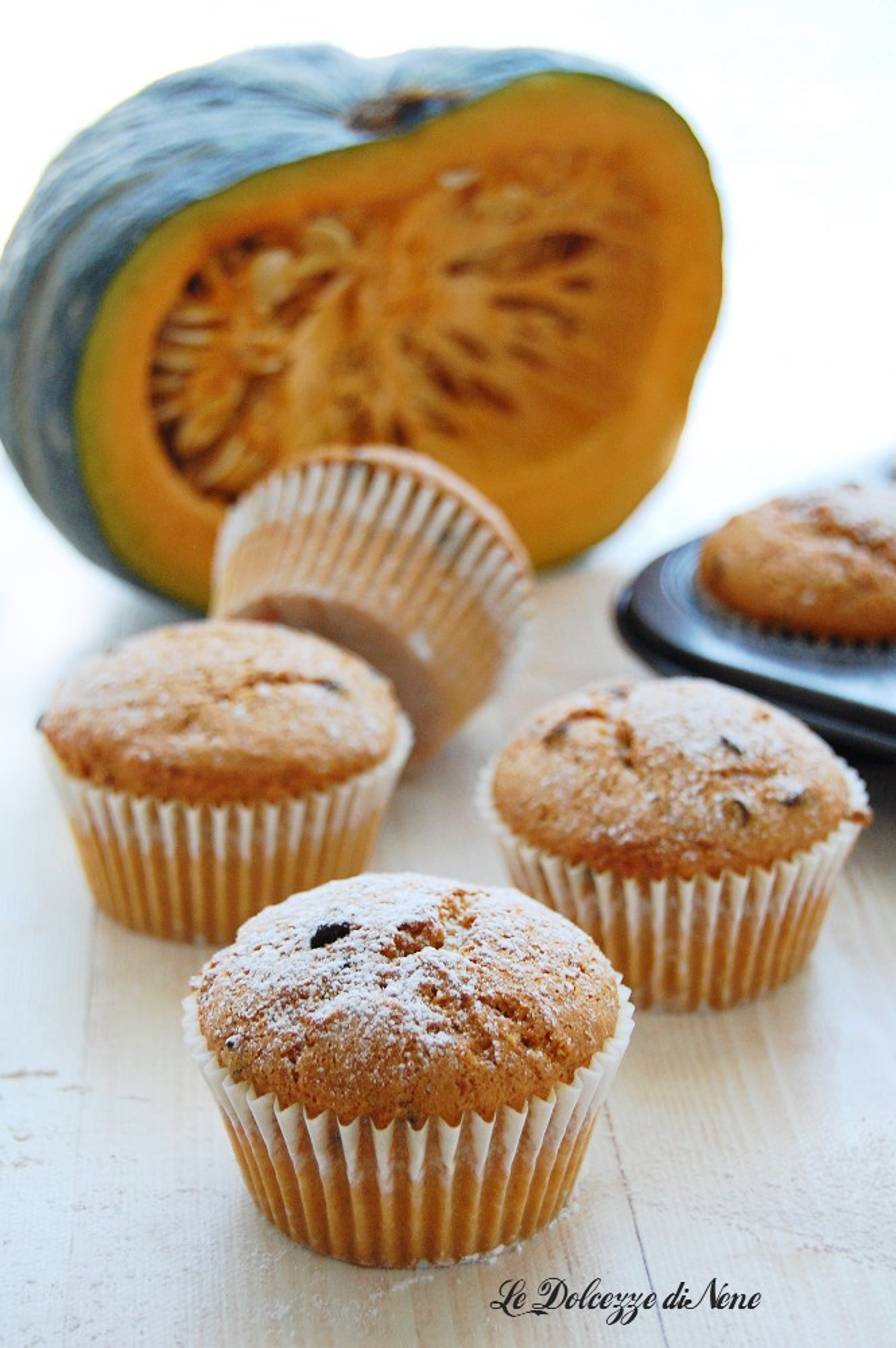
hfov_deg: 18.9
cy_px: 674
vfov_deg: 28.1
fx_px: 2692
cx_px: 448
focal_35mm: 72
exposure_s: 1/30
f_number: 5.6
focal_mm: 48
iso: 800
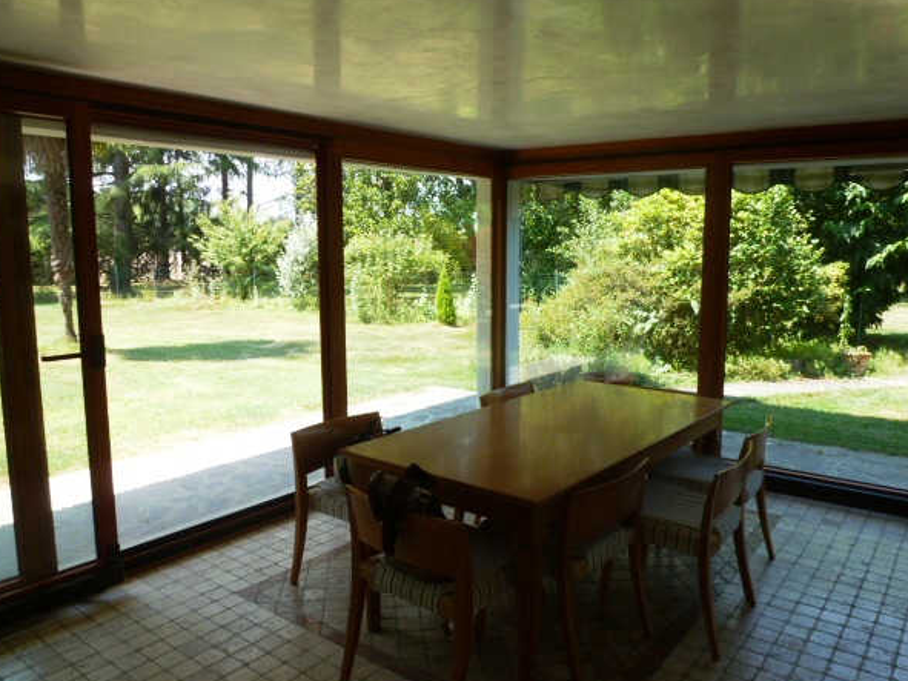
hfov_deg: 67.3
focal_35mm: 26
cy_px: 335
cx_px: 469
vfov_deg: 53.0
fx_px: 682
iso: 100
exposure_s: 1/100
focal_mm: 4.3
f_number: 4
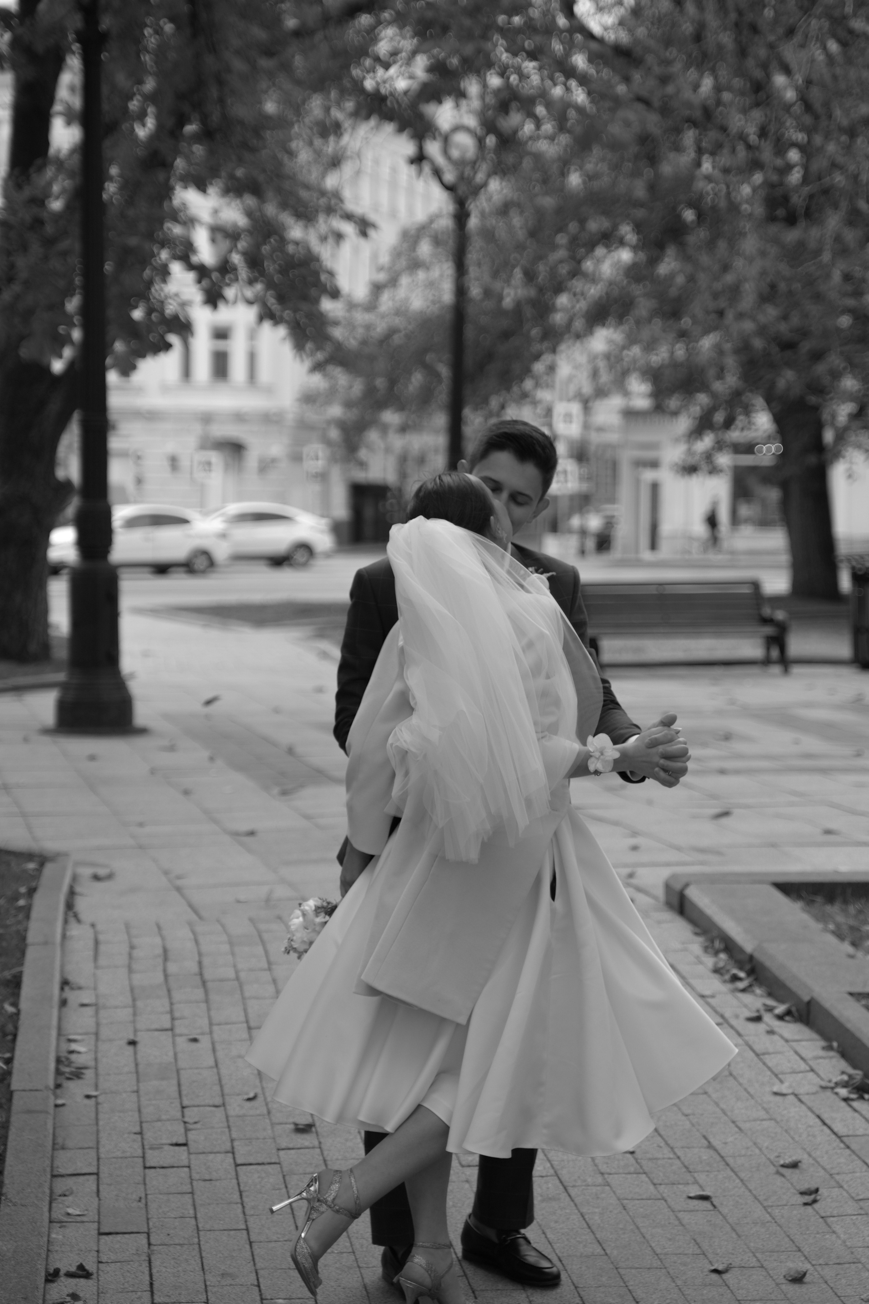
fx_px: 2353
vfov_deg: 31.0
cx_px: 434
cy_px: 652
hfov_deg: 20.9
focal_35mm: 65
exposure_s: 1/1600
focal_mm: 65
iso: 250
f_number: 2.8
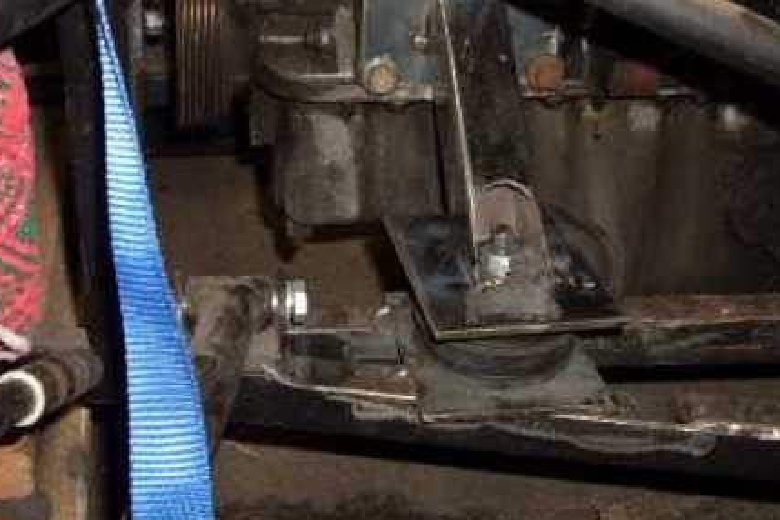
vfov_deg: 22.8
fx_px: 1278
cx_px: 409
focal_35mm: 59
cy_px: 131
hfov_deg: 33.9
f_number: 2.8
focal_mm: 6.3
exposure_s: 1/45
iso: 100
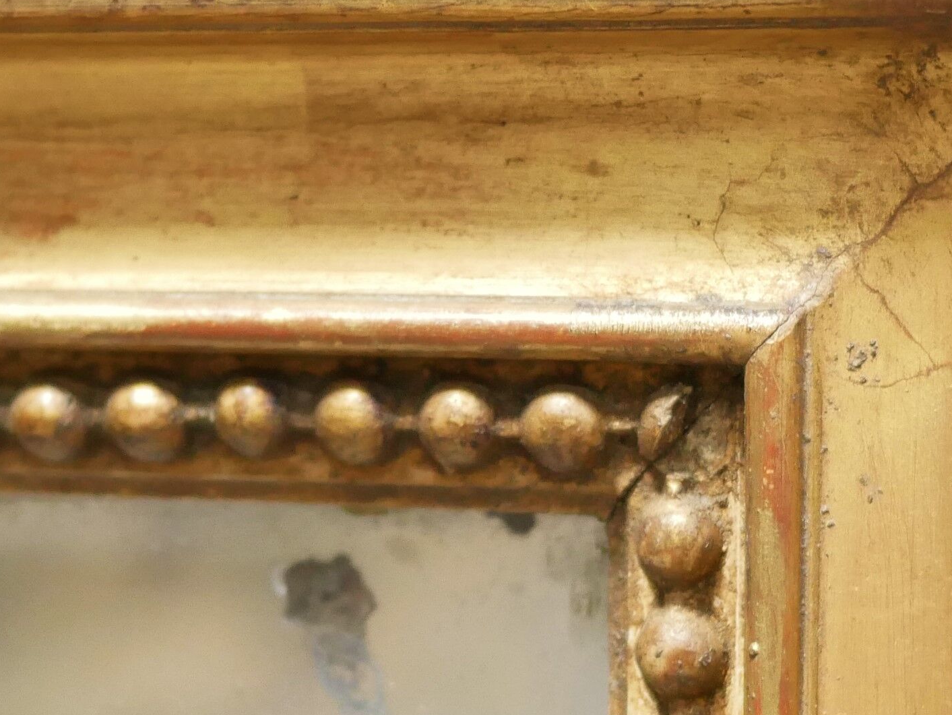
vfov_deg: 11.4
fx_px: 3577
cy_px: 415
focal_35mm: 130
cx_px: 466
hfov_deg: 15.2
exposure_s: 1/60
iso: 1000
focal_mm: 20
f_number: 1.7
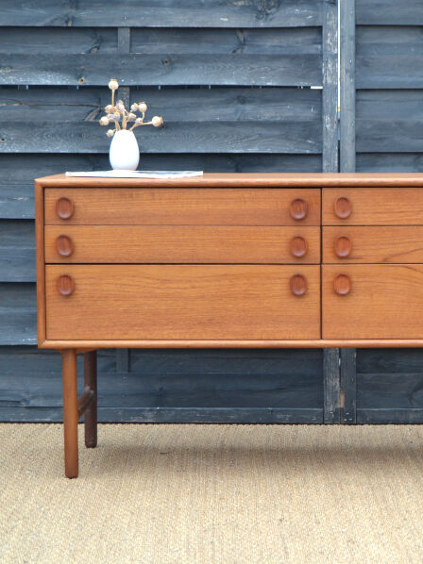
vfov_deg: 20.1
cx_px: 319
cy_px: 282
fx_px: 1593
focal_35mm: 98
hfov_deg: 15.1
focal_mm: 45
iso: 450
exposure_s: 1/60
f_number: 5.3
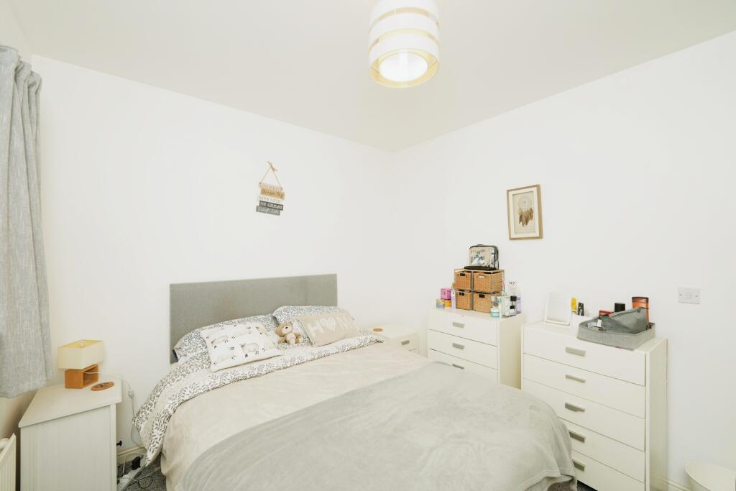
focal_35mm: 14
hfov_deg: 104.2
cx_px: 368
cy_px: 246
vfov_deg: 81.2
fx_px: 286
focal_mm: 14
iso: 400
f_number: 5
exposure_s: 1/30
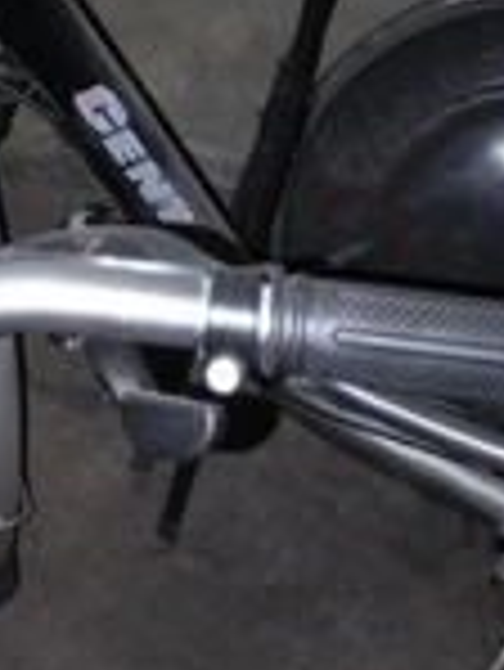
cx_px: 4
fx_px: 1454
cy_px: 148
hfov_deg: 19.1
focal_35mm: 75
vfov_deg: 25.6
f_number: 1.8
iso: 900
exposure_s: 1/10
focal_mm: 4.27
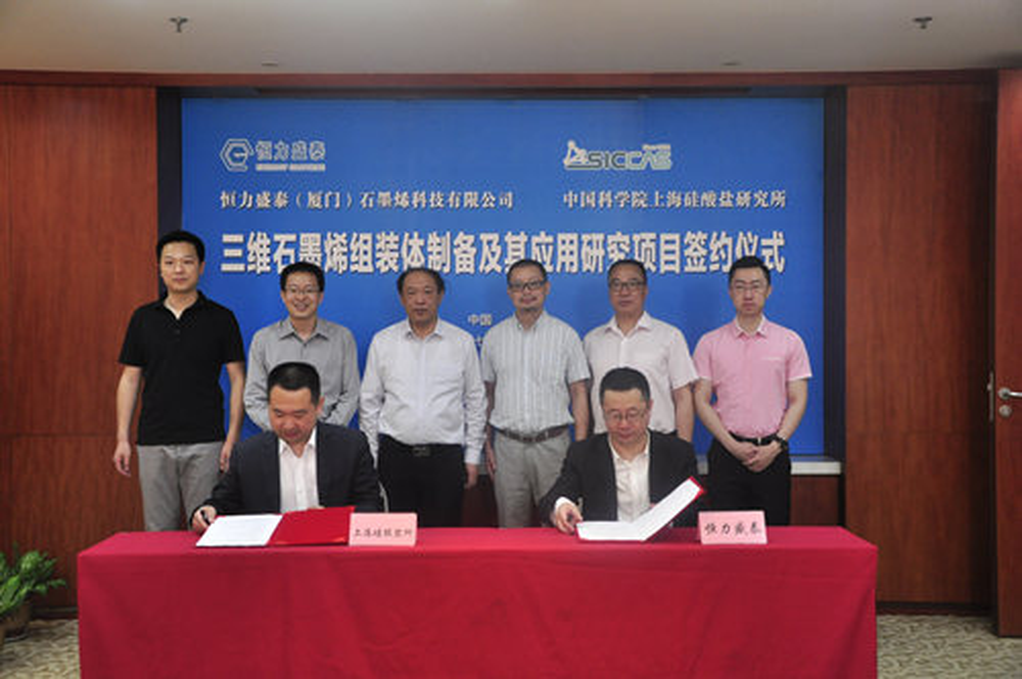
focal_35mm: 45
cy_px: 340
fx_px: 1276
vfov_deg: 29.8
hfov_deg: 43.7
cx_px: 511
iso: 1000
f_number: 4.2
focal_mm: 30
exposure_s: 1/50
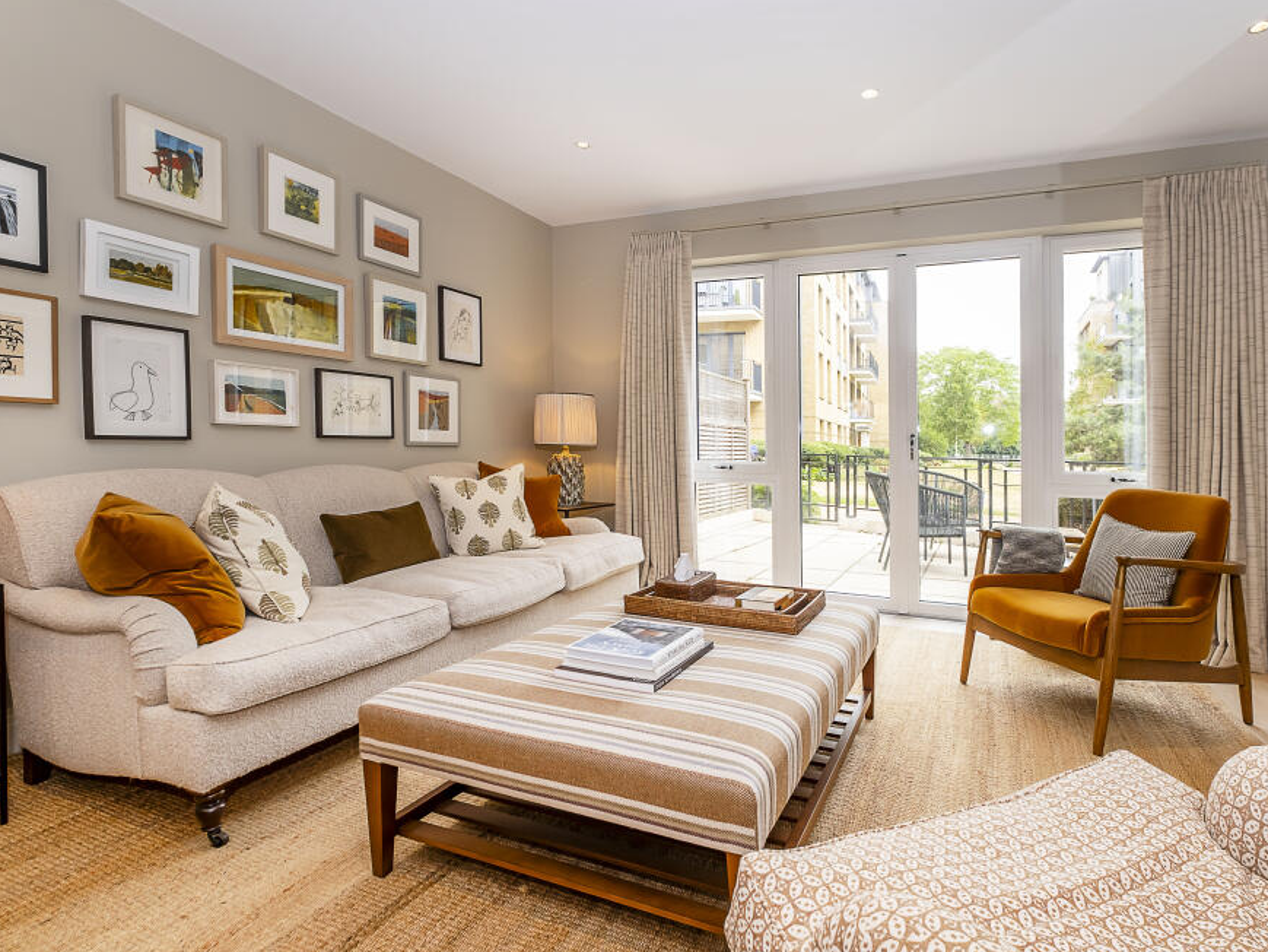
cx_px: 709
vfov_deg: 74.7
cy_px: 483
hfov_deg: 90.6
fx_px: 623
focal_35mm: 17
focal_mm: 10
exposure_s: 1/35
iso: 250
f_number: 7.1
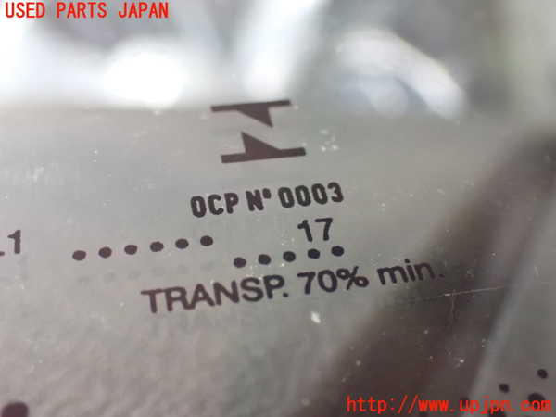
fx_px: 803
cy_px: 208
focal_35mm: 50
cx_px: 278
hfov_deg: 38.2
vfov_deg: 29.1
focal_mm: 9.01
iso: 1250
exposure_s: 1/50
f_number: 3.2
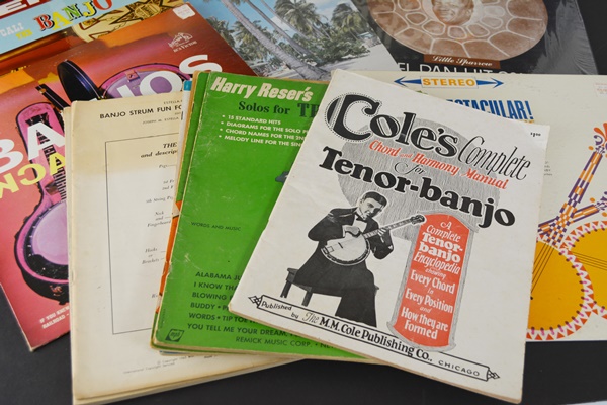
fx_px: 658
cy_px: 202
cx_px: 304
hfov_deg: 49.6
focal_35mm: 39
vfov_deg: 34.2
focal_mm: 26
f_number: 5
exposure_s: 1/100
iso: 400
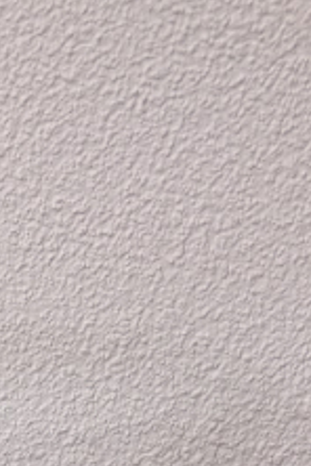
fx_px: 1749
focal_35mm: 135
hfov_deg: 9.1
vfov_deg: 11.5
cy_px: 1228
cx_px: -452
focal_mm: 6.8
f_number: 1.8
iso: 50
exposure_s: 1/137
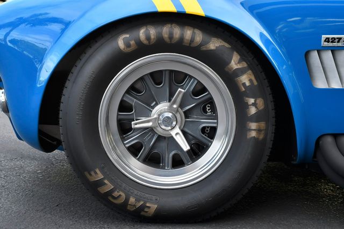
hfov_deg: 28.1
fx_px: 688
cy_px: 114
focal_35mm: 72
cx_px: 172
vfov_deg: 18.9
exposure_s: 1/160
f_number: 7.1
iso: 400
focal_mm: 48
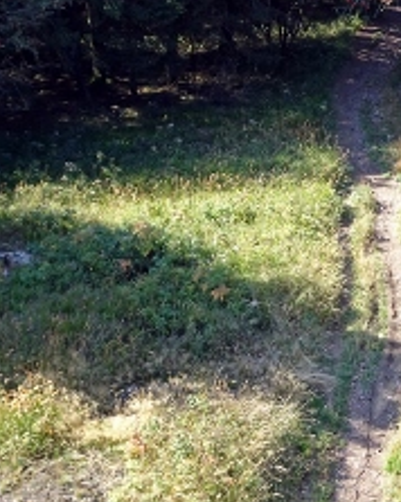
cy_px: 245
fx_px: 1144
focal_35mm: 77
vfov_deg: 24.8
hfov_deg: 19.6
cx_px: 333
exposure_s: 1/100
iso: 80
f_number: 4.5
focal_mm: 7.58
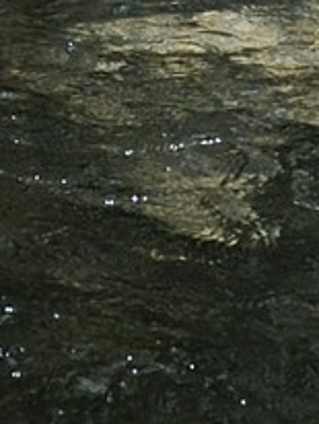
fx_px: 4574
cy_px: -1089
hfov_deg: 4.0
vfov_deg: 4.9
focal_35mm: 373
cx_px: 257
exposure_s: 1/160
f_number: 5.6
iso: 200
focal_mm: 50
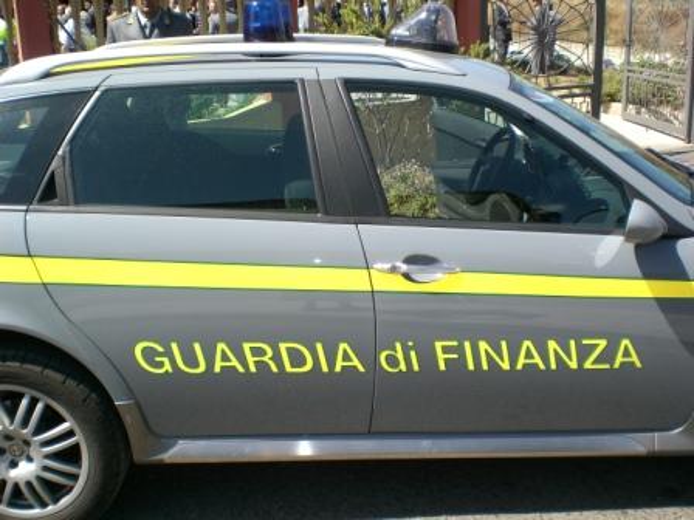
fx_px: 762
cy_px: 260
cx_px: 347
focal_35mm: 38
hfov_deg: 49.0
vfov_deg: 37.7
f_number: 4.4
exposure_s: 1/250
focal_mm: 6.3
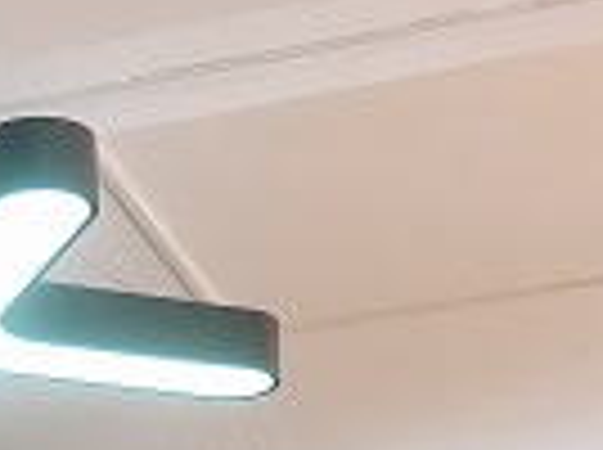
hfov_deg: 16.9
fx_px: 2000
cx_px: 50
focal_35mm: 115
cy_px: 1017
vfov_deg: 11.1
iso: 123
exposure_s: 1/50
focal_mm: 4.1
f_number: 1.7
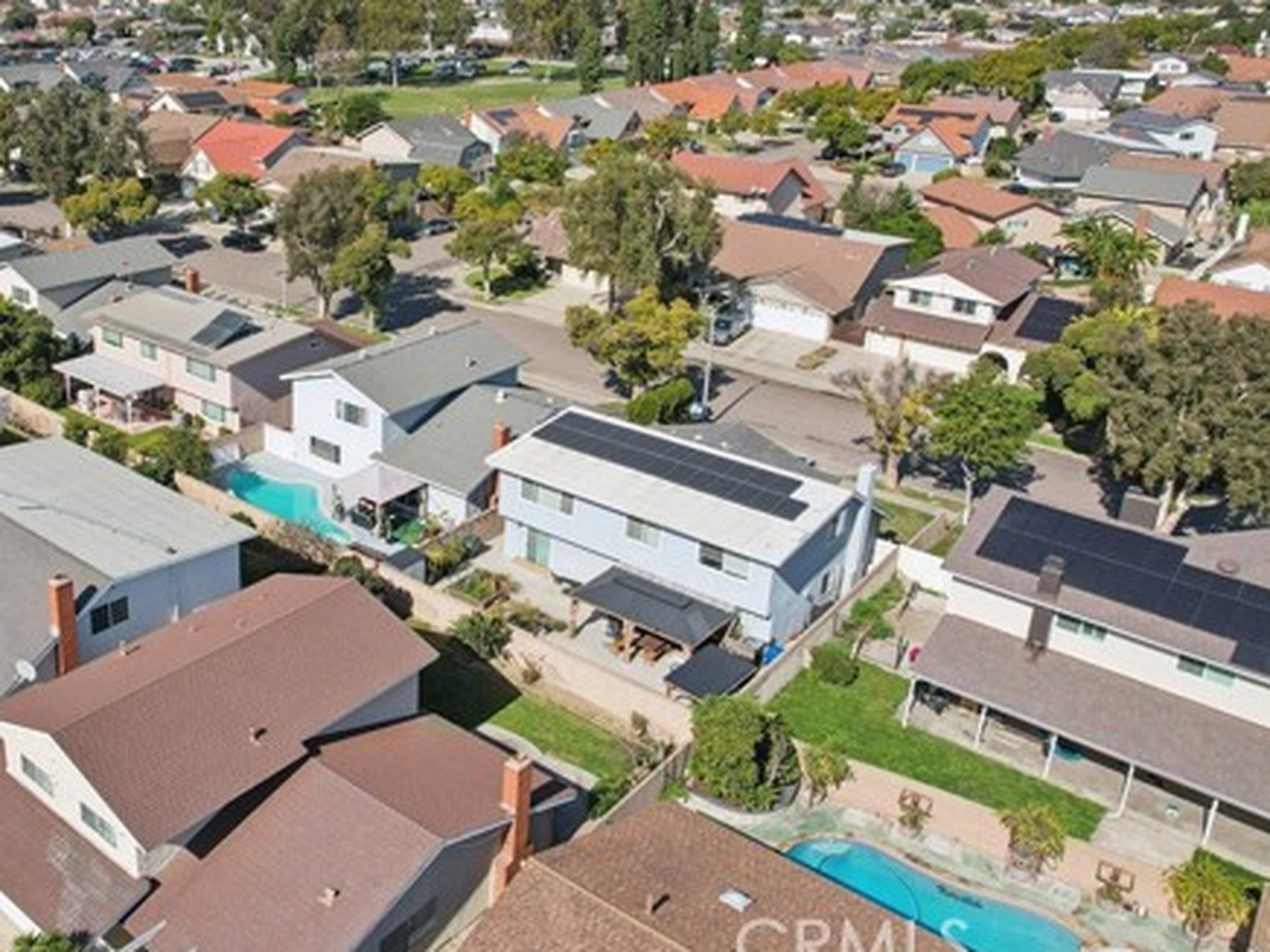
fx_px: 1137
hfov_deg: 56.4
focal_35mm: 31
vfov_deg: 45.1
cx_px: 373
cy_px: 367
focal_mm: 8.4
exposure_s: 1/3000
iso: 130
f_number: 2.8
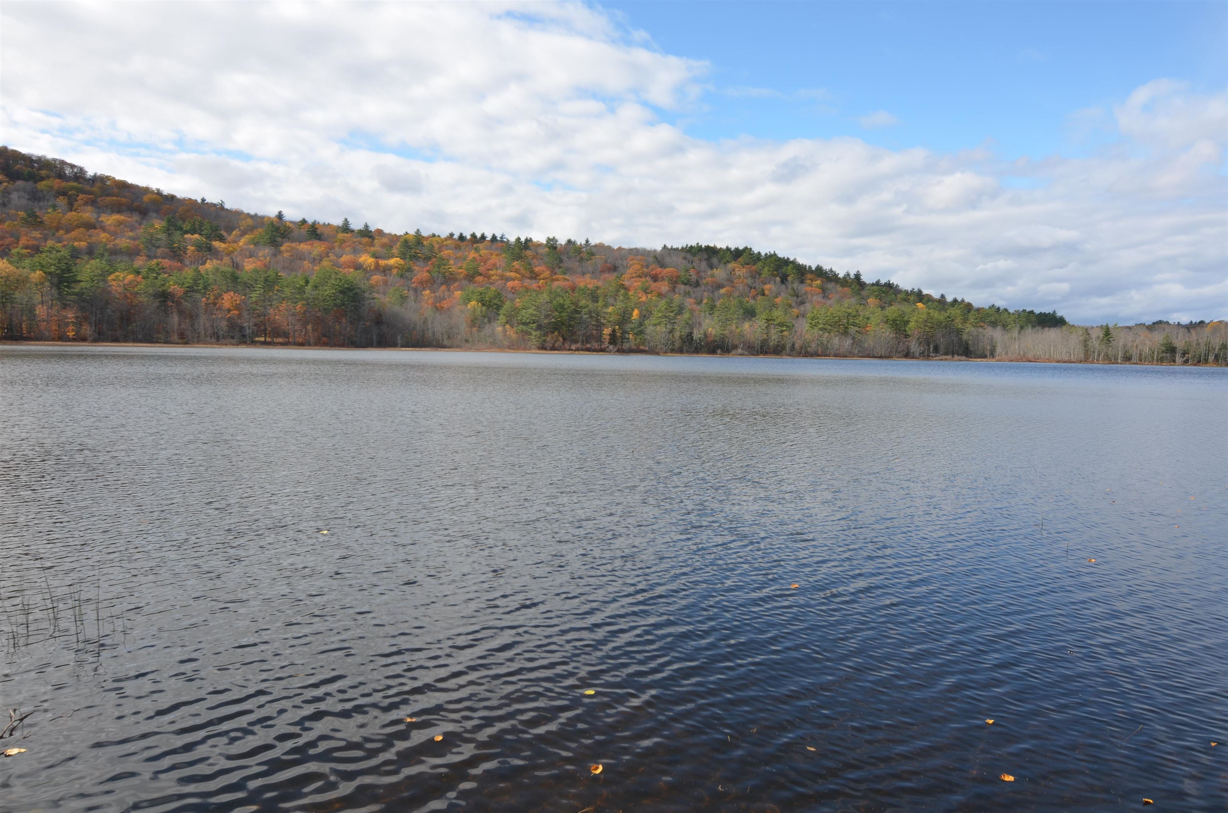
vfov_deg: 52.9
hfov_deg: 73.9
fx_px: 817
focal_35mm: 24
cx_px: 614
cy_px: 406
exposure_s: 1/250
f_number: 8
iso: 110
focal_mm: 16
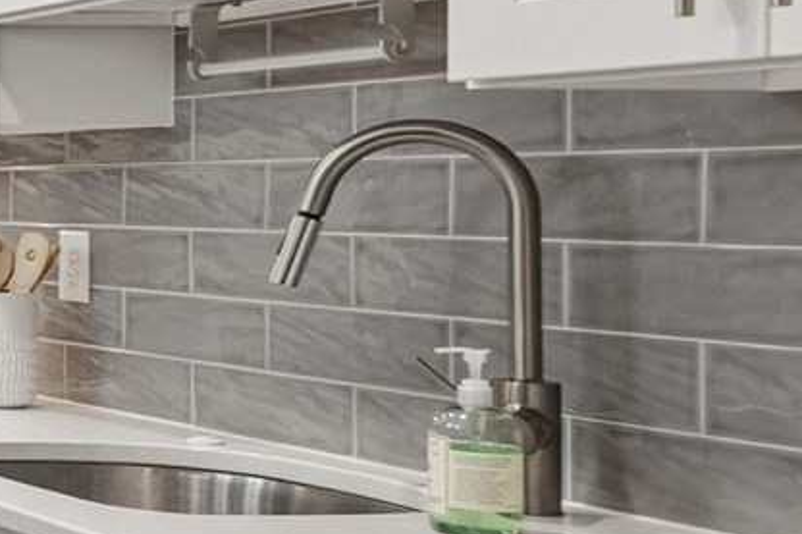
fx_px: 1536
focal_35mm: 69
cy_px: 178
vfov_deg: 19.7
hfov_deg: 16.8
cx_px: -970
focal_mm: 14
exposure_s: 1/1.25
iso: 100
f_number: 8
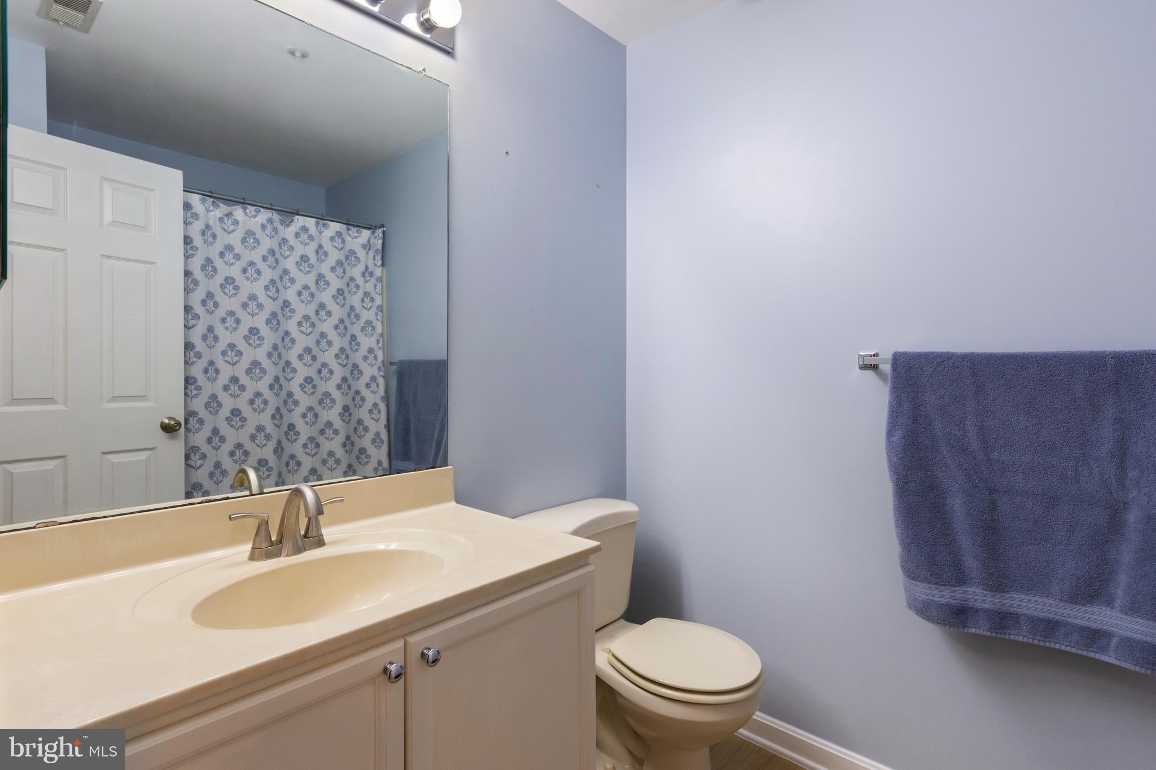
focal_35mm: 16
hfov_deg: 95.0
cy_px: 385
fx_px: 530
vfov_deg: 72.0
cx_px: 578
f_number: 9
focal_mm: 11
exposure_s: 1/15
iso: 500
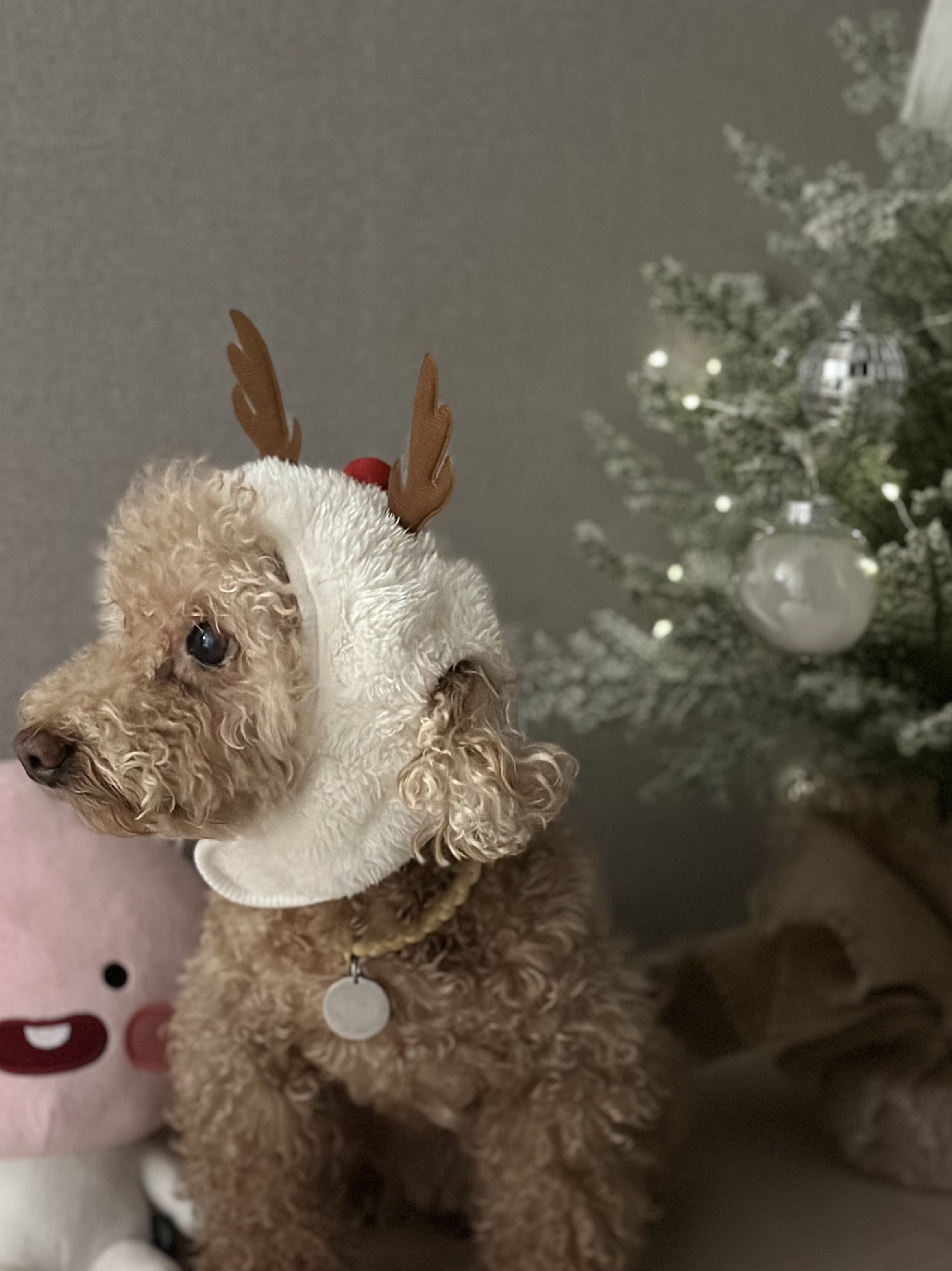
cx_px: 536
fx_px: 2274
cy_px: 695
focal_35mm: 62
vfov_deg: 31.2
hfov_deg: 23.6
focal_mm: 6.86
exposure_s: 1/30
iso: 1000
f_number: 1.78
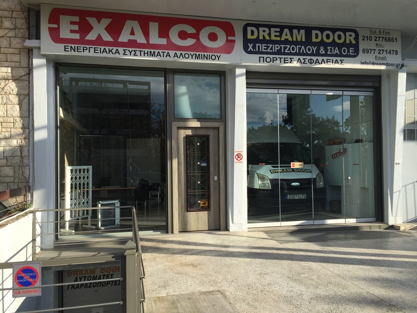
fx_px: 349
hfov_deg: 61.7
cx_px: 208
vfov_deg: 48.2
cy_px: 156
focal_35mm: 29
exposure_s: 1/1364
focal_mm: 4.15
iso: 32
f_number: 2.2
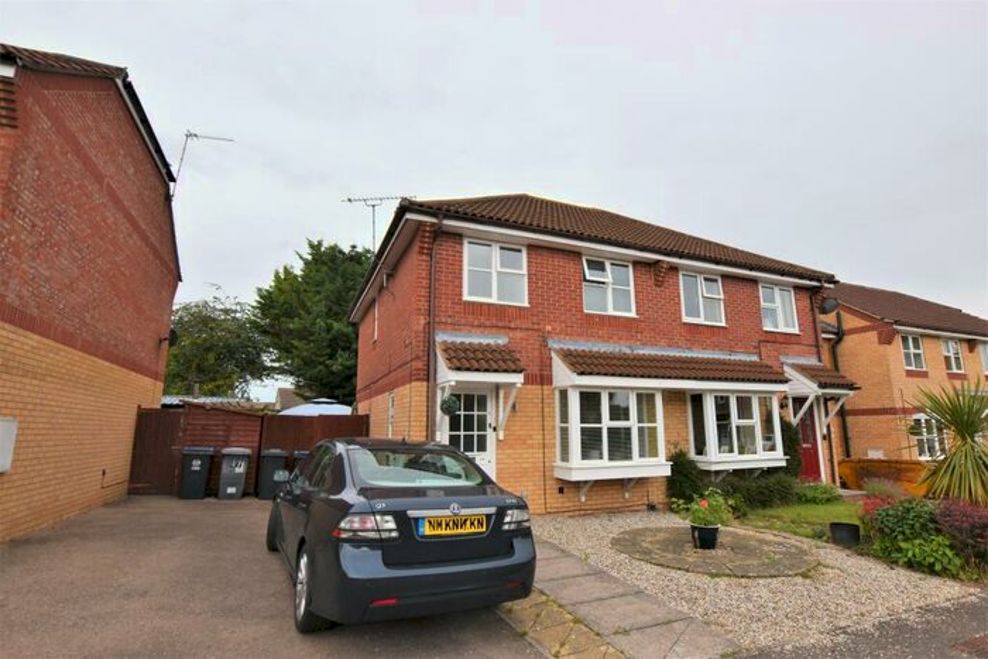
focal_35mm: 17
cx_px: 494
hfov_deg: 92.4
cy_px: 330
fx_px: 473
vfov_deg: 69.7
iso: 140
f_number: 8
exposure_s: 1/250
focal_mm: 11.5
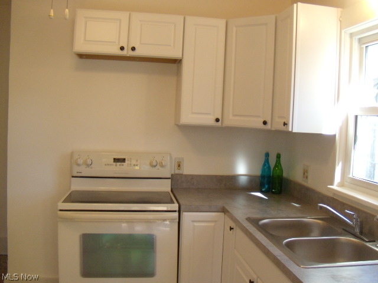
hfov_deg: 51.4
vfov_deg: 39.7
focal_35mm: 36
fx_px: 393
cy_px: 142
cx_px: 189
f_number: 3.6
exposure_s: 1/60
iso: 320
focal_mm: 6.4
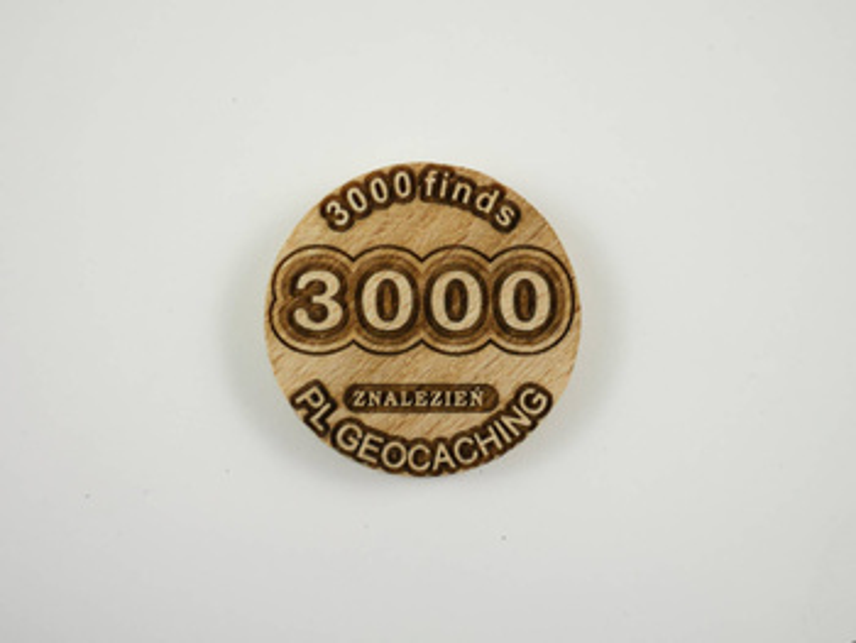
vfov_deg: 24.4
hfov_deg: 32.2
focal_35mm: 60
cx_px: 428
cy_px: 322
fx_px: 1485
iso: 200
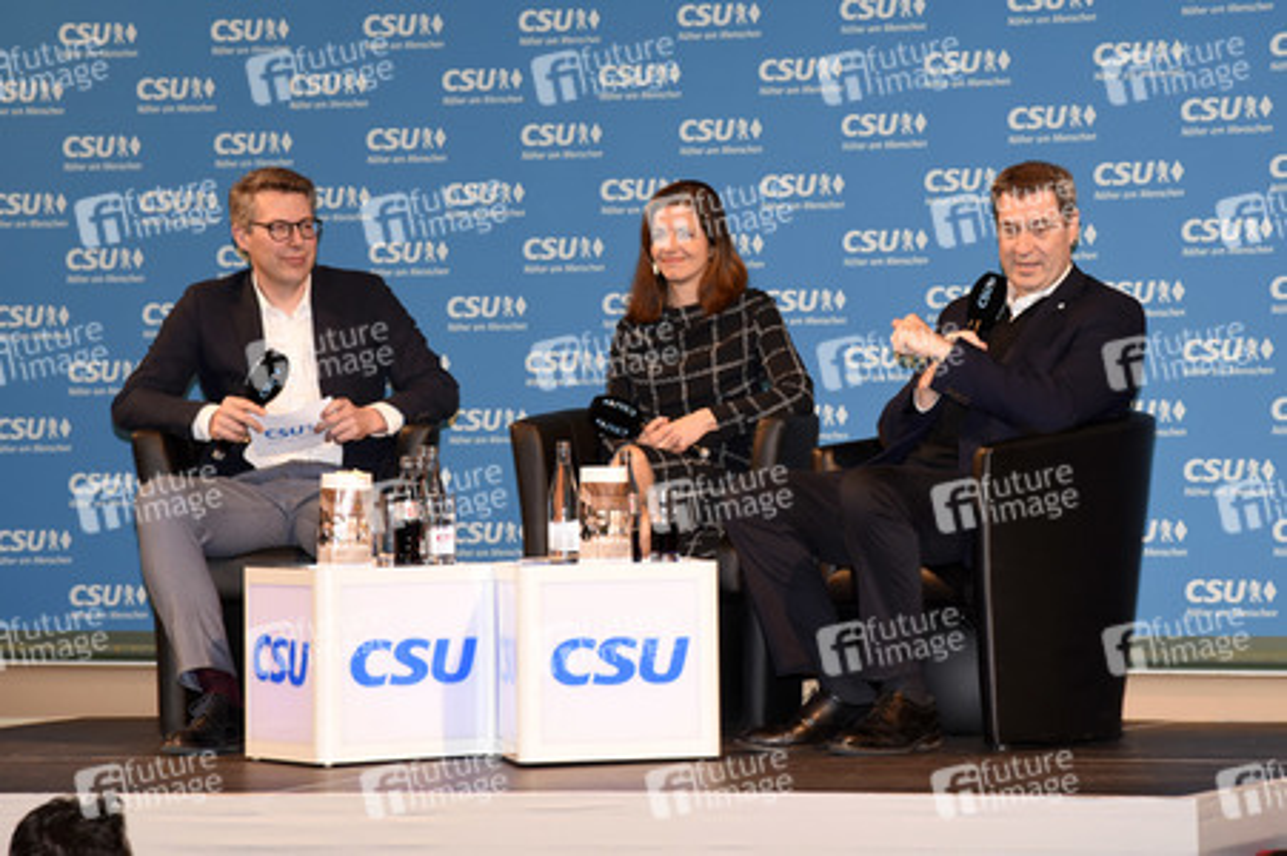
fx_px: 4287
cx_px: 644
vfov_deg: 11.4
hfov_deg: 17.1
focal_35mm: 120
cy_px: 428
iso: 1600
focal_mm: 120
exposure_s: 1/60
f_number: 6.3
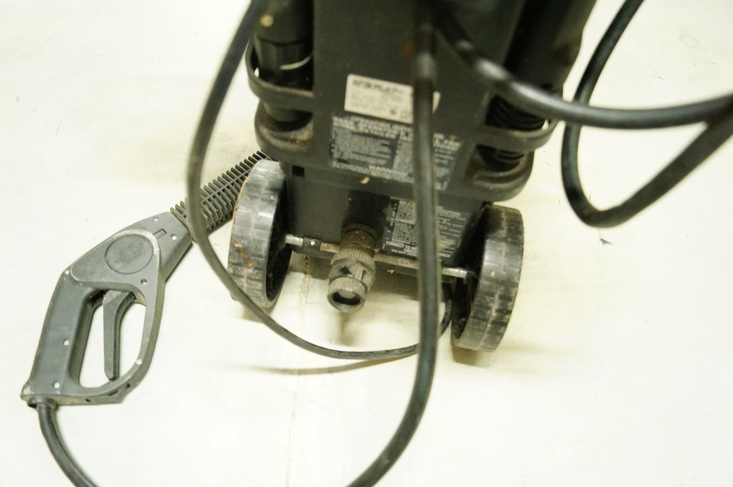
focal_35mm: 27
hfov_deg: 67.5
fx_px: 549
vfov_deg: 47.8
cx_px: 366
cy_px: 244
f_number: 3.5
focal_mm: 18
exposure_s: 1/13
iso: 3200
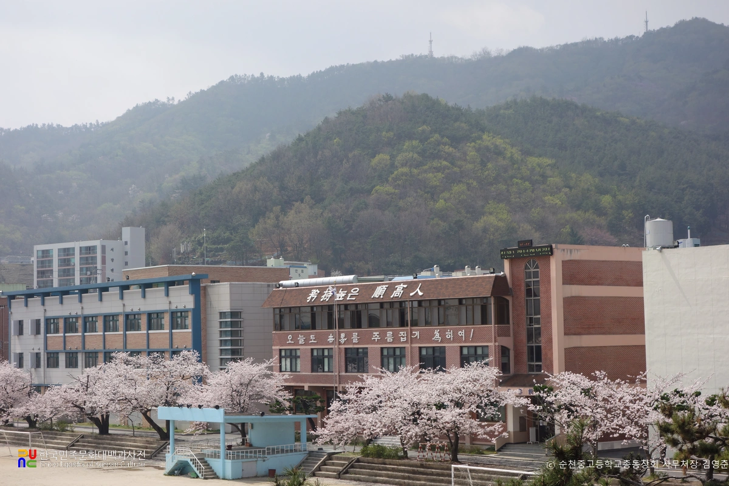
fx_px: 1458
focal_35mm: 72
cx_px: 364
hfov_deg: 28.1
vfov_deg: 18.9
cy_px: 243
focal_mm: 26.89
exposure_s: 1/640
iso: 125
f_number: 5.6
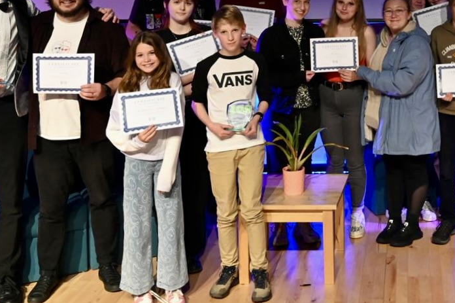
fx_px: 770
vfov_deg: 20.9
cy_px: -47
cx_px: 429
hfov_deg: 31.1
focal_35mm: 61
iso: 6400
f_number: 4.5
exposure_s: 1/320
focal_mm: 24
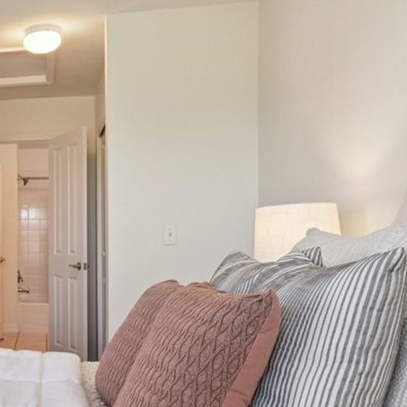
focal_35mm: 42
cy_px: 241
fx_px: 559
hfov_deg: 32.9
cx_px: -82
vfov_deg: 39.9
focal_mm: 14
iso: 400
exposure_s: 1/20
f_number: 11
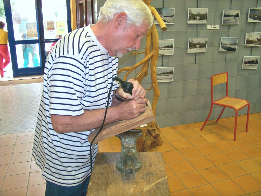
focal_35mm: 33
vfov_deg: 42.9
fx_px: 249
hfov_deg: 55.4
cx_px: 130
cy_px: 98
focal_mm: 5.85
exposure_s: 1/30
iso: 200
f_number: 2.8
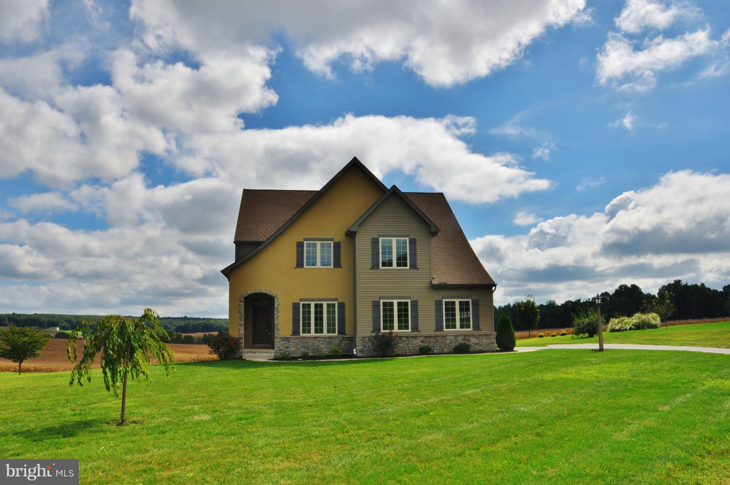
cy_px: 242
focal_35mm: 27
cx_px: 365
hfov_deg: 67.4
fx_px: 547
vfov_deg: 47.8
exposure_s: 1/200
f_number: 18
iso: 200
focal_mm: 18
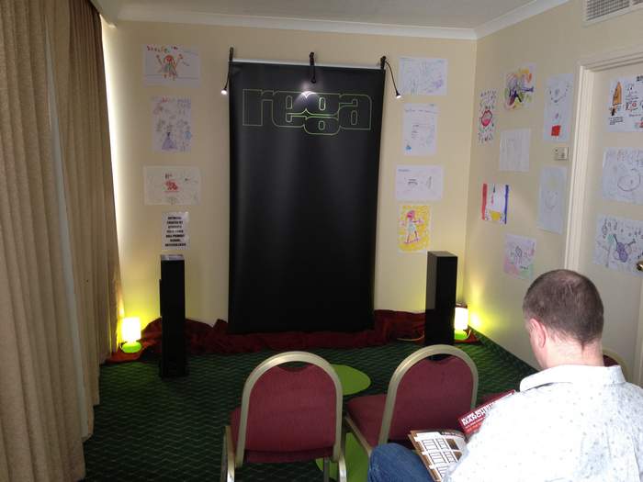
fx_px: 650
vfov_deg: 40.7
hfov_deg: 52.6
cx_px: 322
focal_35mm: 35
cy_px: 241
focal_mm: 4.28
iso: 125
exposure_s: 1/20
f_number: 2.4
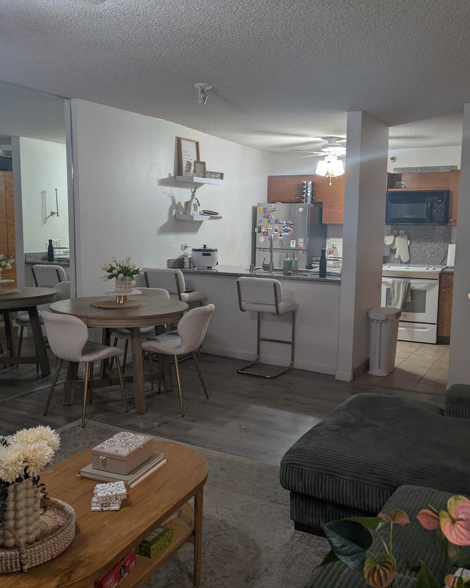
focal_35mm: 33
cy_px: 291
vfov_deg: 54.2
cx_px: 249
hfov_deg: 44.5
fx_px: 574
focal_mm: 5.43
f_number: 1.89
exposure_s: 1/40
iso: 173
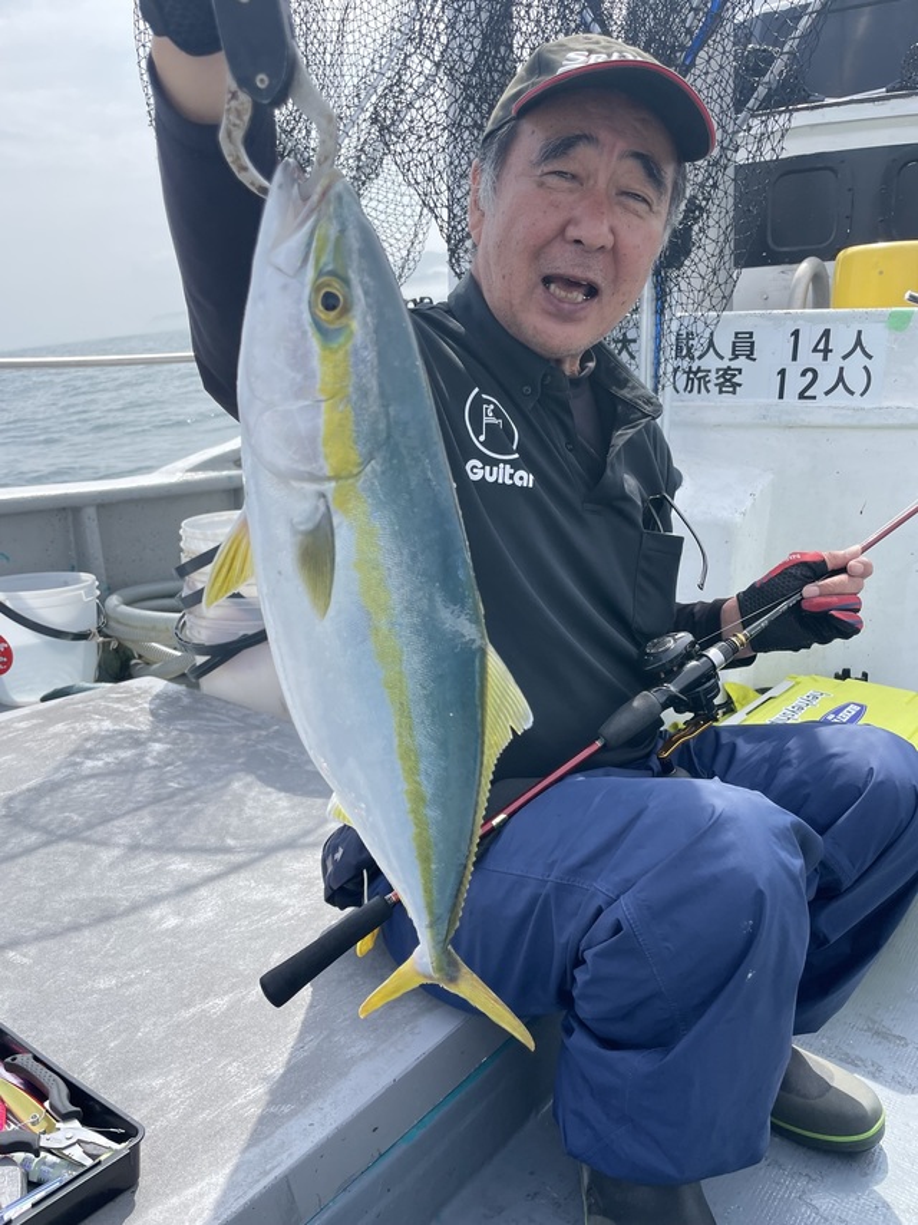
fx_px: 920
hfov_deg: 53.0
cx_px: 459
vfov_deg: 67.3
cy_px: 612
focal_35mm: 26
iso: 32
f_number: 1.6
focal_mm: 4.2
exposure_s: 1/1742
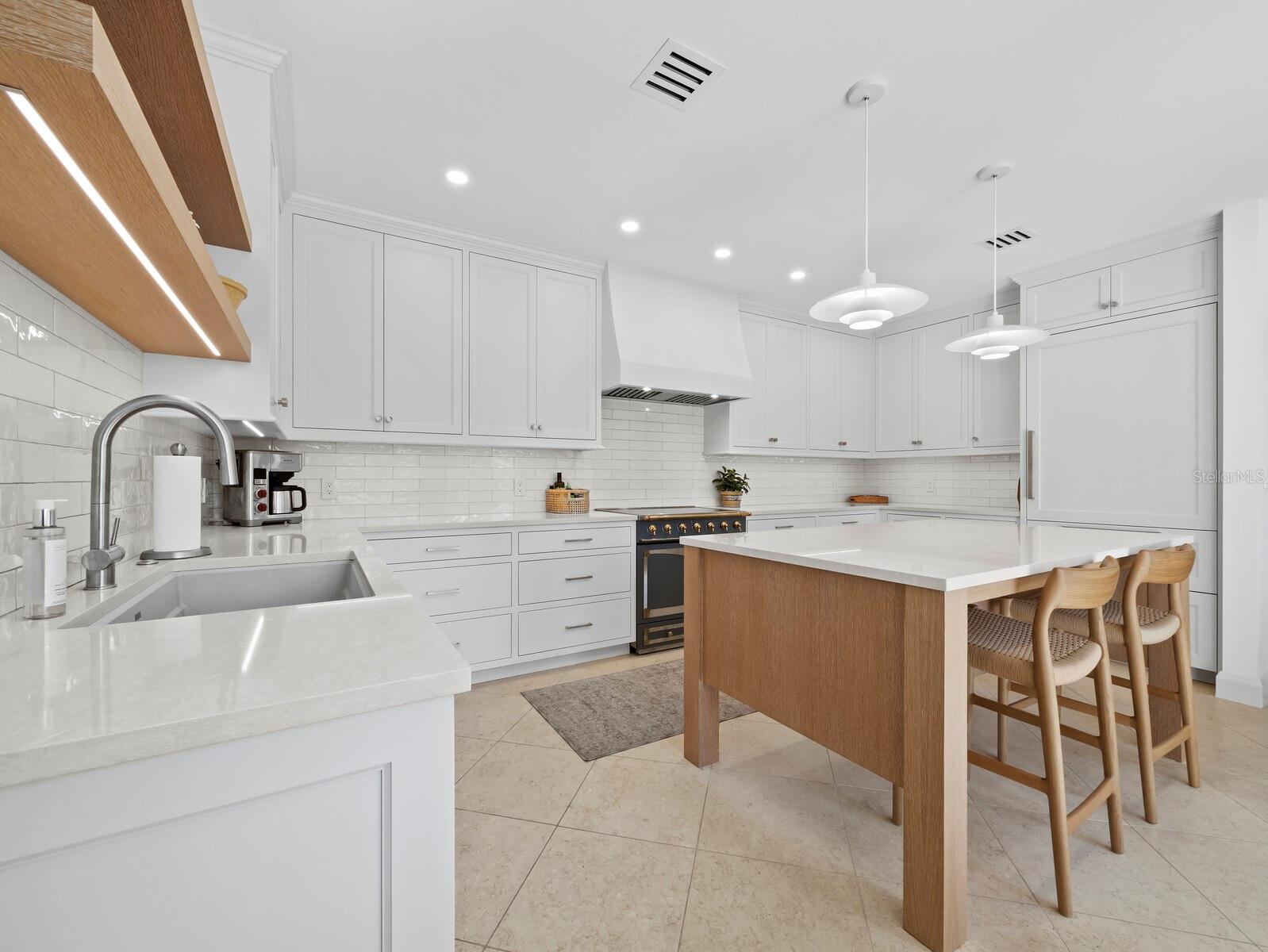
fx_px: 513
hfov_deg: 102.0
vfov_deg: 85.7
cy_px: 476
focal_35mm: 14
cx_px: 634
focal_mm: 7
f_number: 11
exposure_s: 1/13
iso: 320
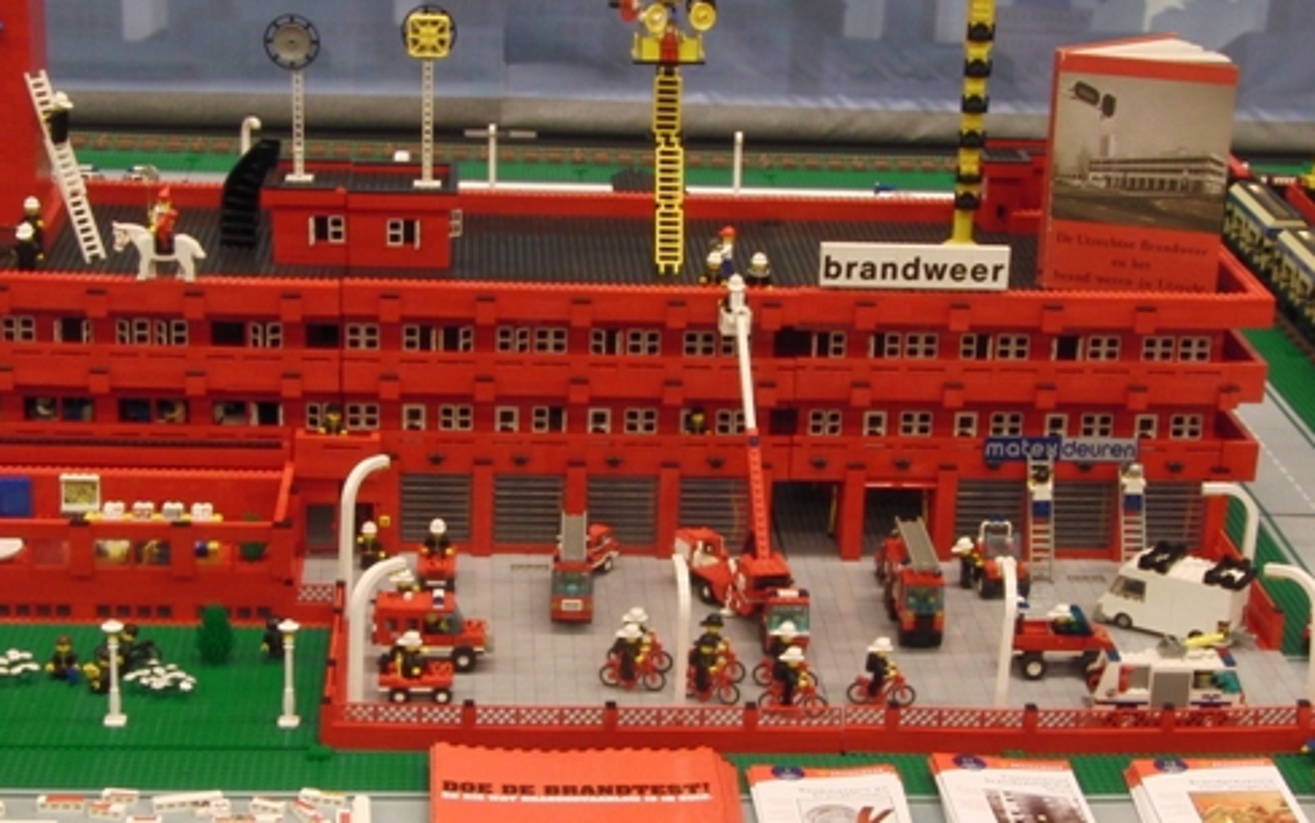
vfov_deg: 16.7
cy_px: 533
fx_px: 2796
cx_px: 637
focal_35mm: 78
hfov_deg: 26.5
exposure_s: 1
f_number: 7.3
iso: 100
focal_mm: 7.9
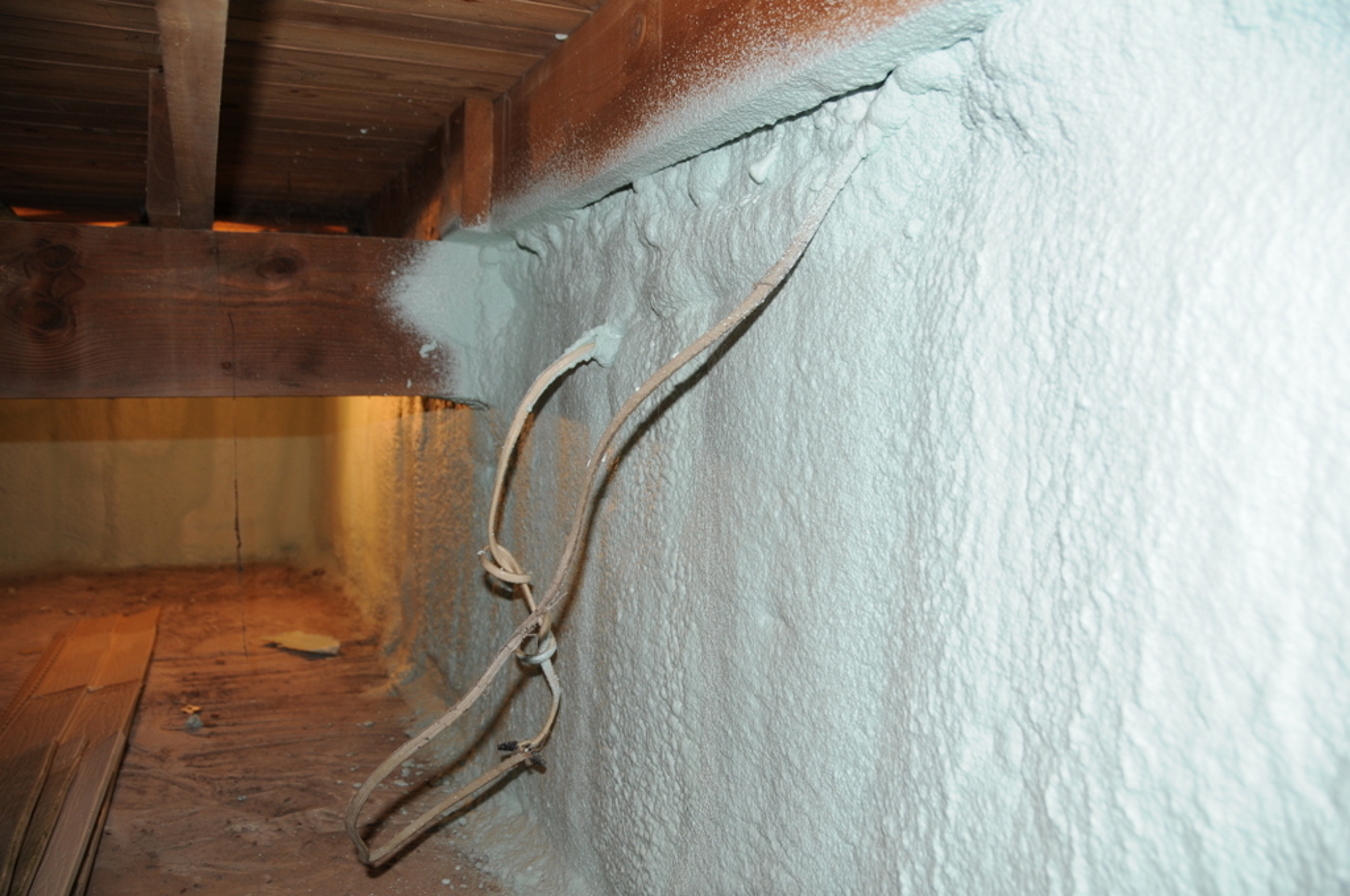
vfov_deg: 47.8
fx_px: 1011
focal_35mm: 27
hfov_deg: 67.4
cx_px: 675
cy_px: 448
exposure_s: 1/60
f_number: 3.5
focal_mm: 18
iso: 250
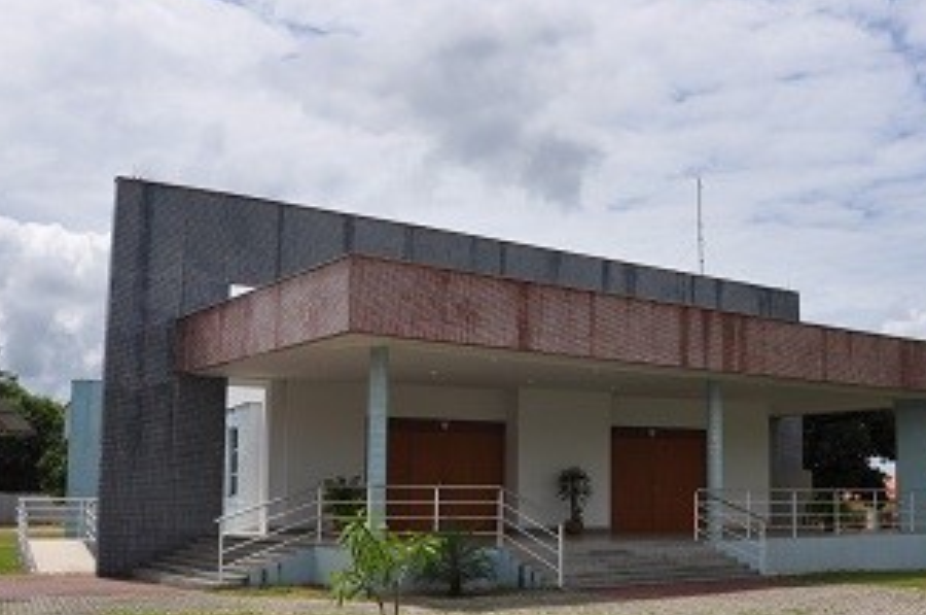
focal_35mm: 43
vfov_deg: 31.0
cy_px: 357
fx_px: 1104
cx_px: 574
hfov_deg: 45.1
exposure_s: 1/200
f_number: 16
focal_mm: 18
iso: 200
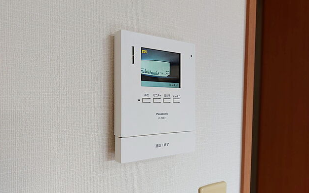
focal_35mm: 26
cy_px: 103
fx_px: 219
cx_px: 153
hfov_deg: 70.4
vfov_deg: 47.5
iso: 32
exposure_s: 1/40
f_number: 1.8
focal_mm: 5.23
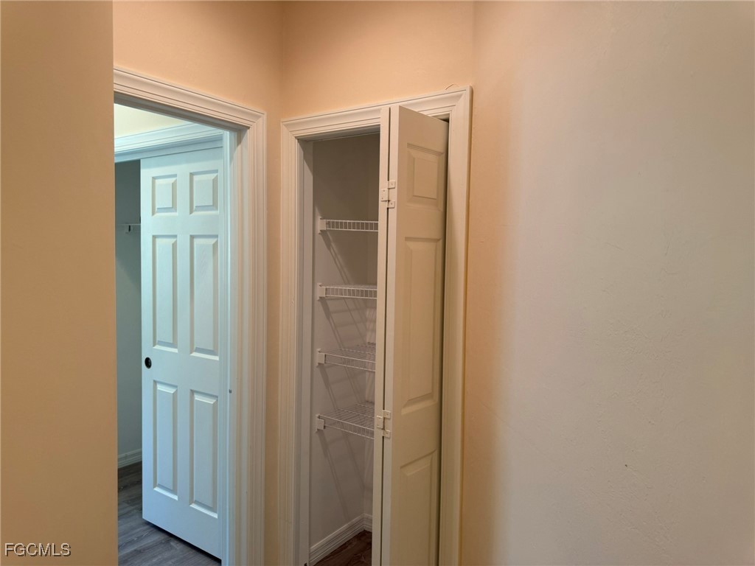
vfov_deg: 56.8
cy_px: 283
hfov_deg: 71.6
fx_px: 523
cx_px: 378
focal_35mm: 24
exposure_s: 1/60
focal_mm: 6.76
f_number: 1.78
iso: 125
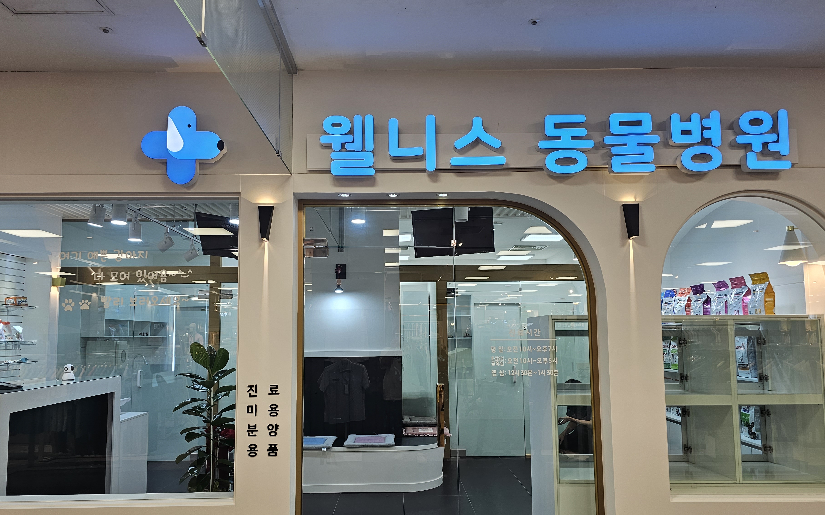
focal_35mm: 27
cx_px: 405
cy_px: 288
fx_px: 607
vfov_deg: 45.9
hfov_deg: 68.4
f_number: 1.7
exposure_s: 1/120
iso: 80
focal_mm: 6.3
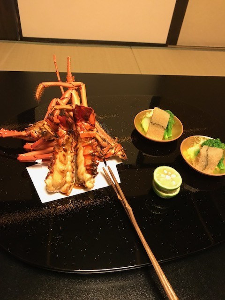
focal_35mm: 28
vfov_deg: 63.4
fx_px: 243
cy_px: 150
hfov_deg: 49.7
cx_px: 112
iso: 80
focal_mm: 3.99
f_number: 1.8
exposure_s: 1/6
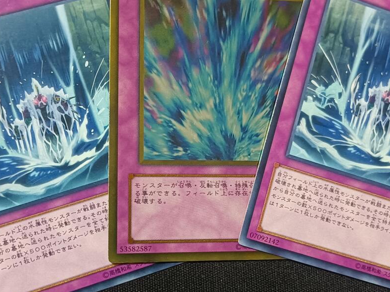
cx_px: 197
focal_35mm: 55
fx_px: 620
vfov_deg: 26.6
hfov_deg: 34.9
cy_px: 132
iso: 2003
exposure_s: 1/33.3
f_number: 1.8
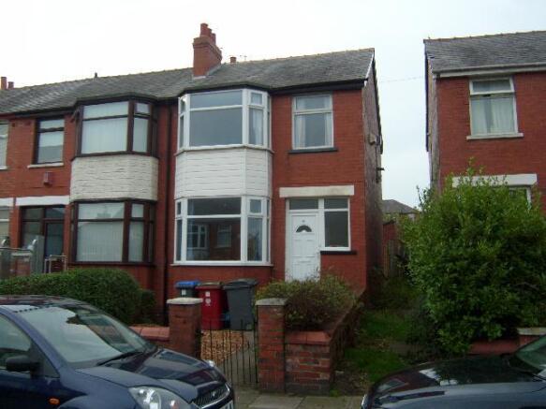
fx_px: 552
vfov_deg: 40.7
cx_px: 273
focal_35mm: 35
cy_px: 204
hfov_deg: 52.6
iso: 80
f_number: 3.1
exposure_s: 1/250
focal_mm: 5.9
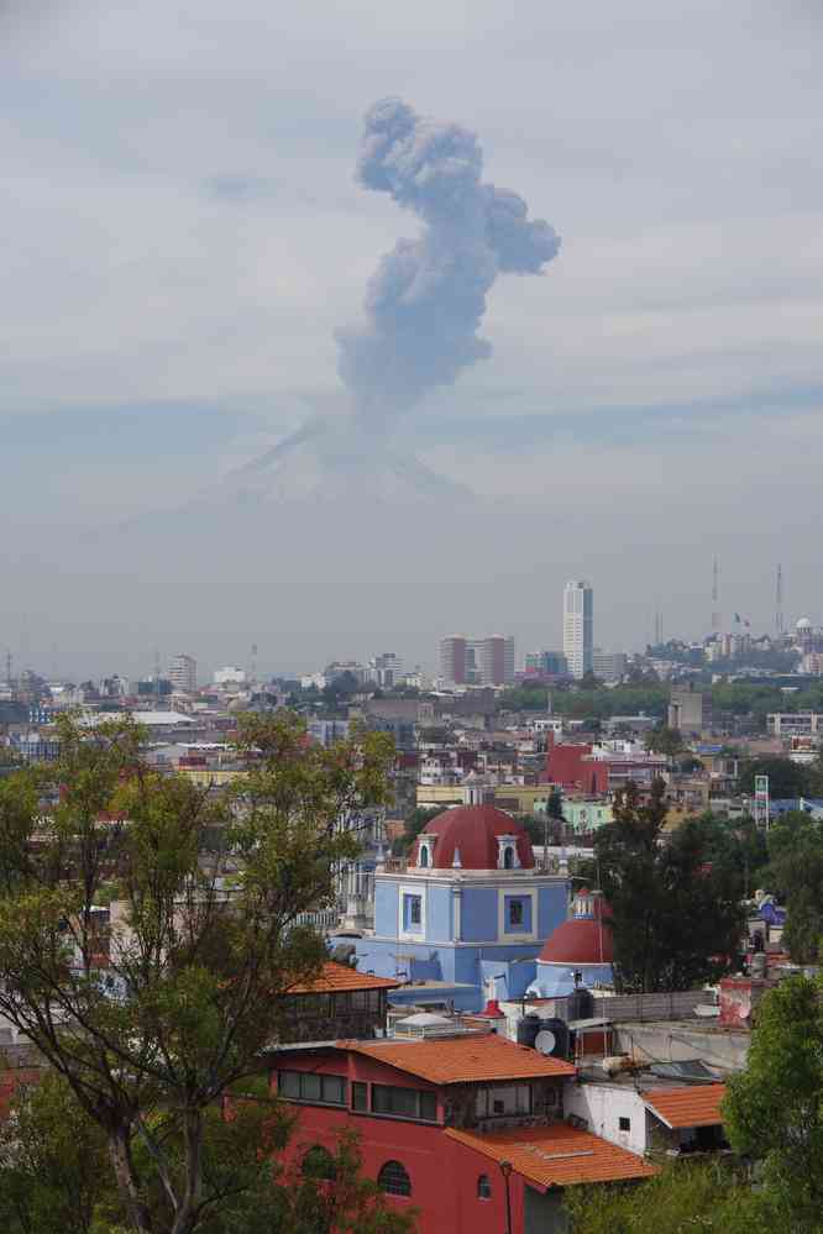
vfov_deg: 17.5
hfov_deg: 11.7
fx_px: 4012
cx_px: 412
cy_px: 617
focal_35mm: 117
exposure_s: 1/125
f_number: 11
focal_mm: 77.5
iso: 200
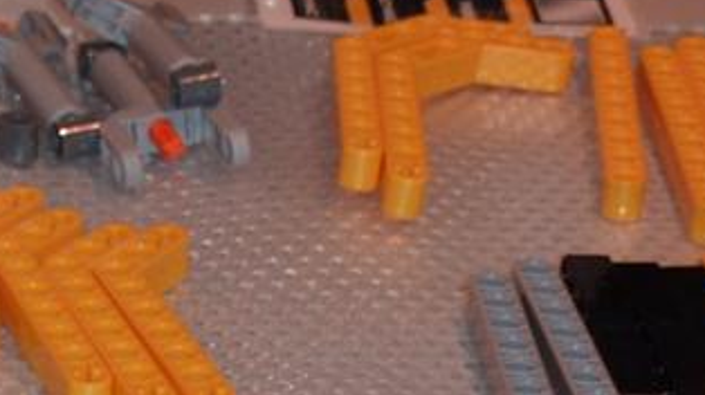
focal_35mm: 185
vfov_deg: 6.3
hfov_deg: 11.5
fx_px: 3455
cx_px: -88
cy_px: 828
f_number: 3.8
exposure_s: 1/30
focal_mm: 8.5
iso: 100
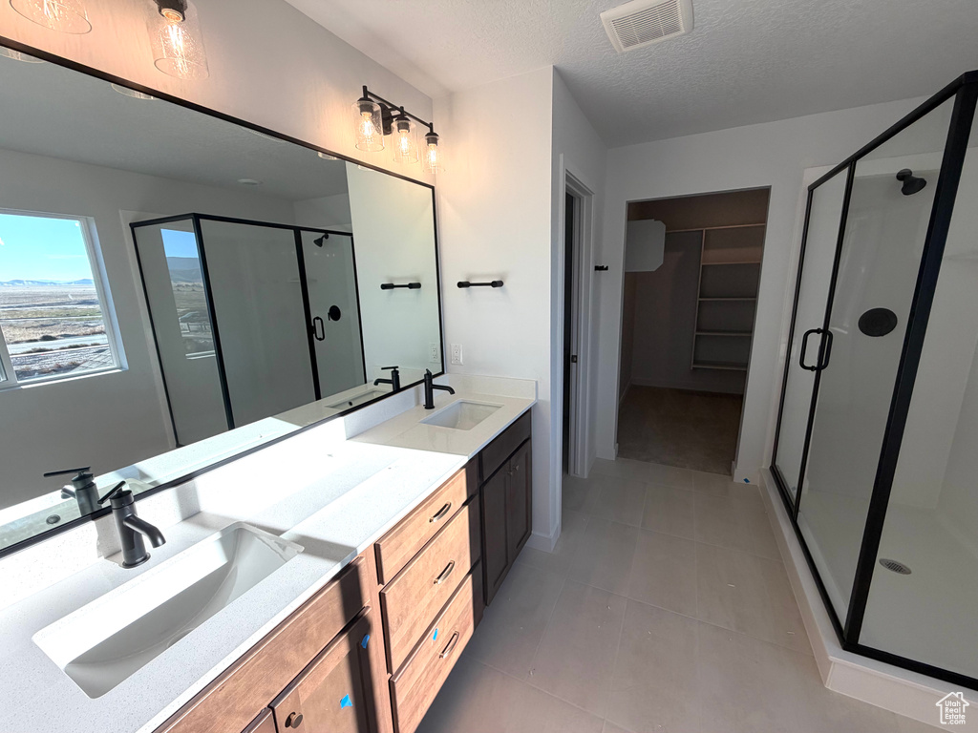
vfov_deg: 85.7
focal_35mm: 14
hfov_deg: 102.1
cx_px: 489
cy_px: 366
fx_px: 396
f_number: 2.2
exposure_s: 1/502
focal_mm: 2.22
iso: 50
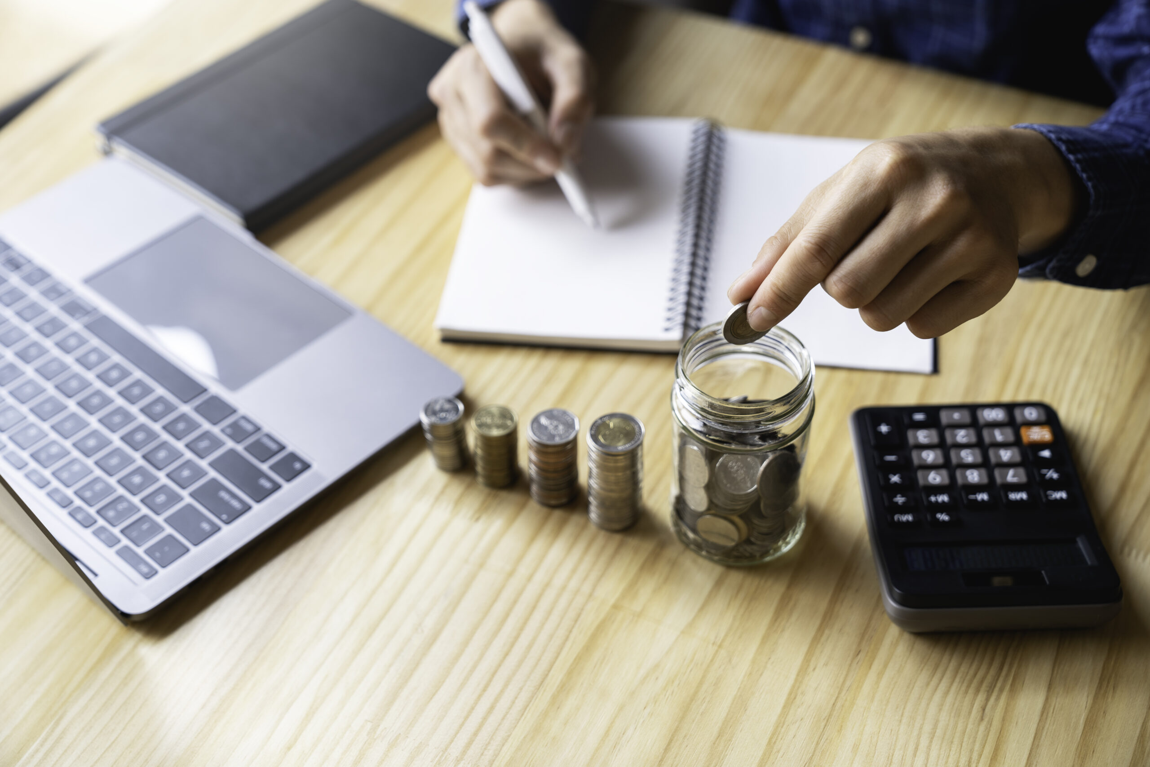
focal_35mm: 54
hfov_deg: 36.9
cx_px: 575
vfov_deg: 25.1
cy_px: 384
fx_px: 1725
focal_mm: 54
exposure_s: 1/125
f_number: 3.2
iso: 160
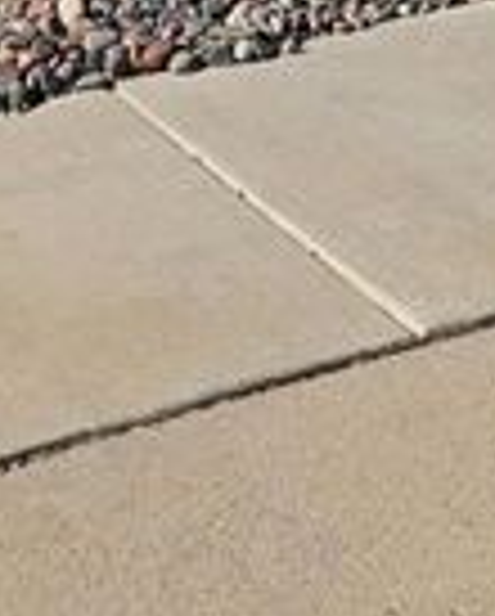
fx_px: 1992
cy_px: -398
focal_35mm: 109
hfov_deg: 14.2
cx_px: 315
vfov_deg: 15.7
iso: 25
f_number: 1.8
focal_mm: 5.4
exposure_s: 1/3282
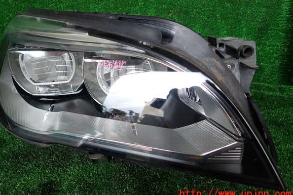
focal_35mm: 27
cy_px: 87
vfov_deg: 47.8
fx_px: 220
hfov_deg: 67.4
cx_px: 142
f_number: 2
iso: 200
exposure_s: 1/60
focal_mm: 4.5
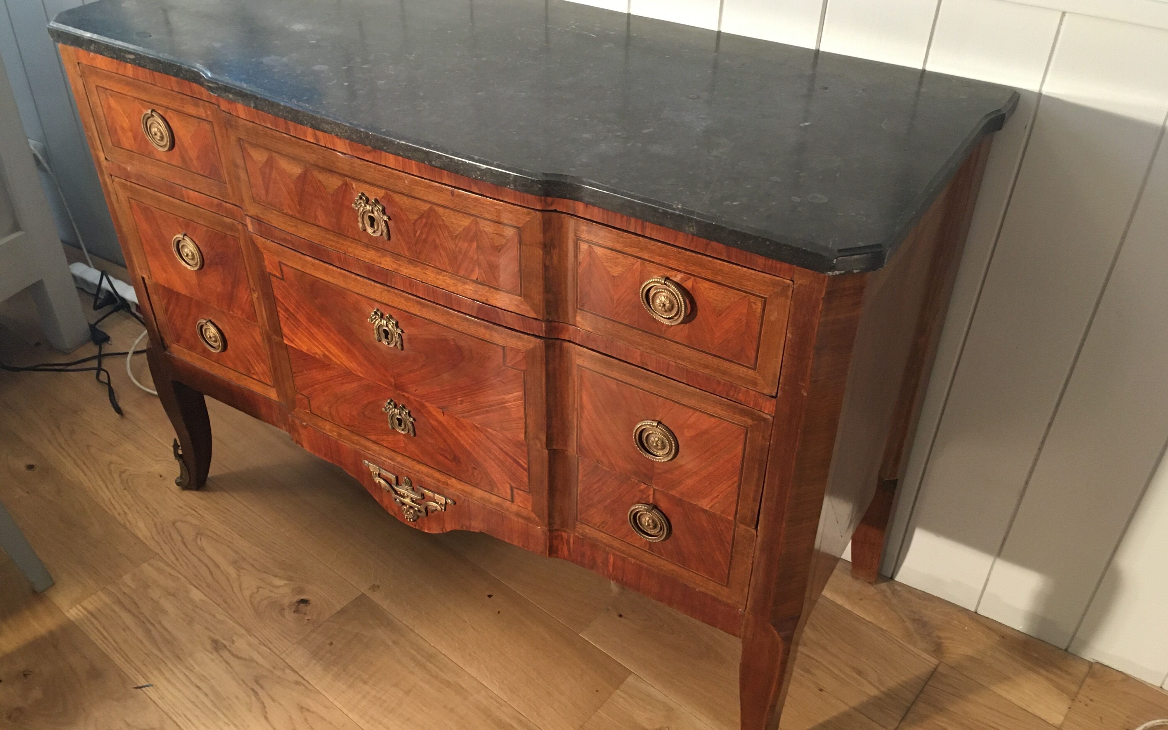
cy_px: 396
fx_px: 987
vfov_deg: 40.6
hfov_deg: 61.2
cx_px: 588
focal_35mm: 31
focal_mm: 4.15
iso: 200
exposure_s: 1/33
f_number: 2.2
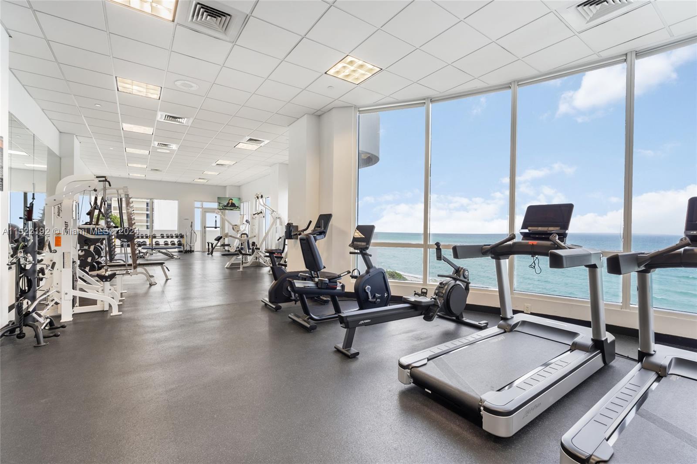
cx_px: 348
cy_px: 232
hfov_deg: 96.7
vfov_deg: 73.7
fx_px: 310
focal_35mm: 16
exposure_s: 1/2
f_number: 9
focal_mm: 16
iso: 250
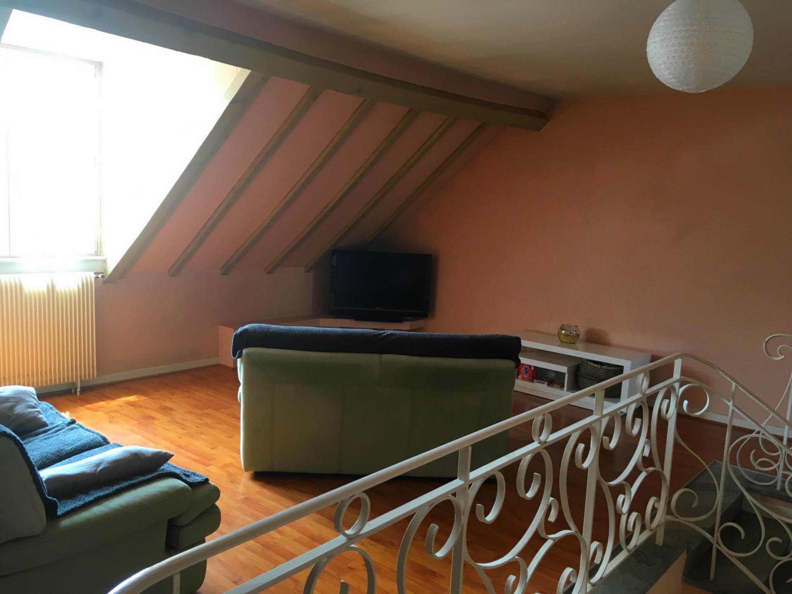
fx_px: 664
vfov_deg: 48.2
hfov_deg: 61.7
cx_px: 396
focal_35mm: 29
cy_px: 297
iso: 100
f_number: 2.2
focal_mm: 4.15
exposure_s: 1/33
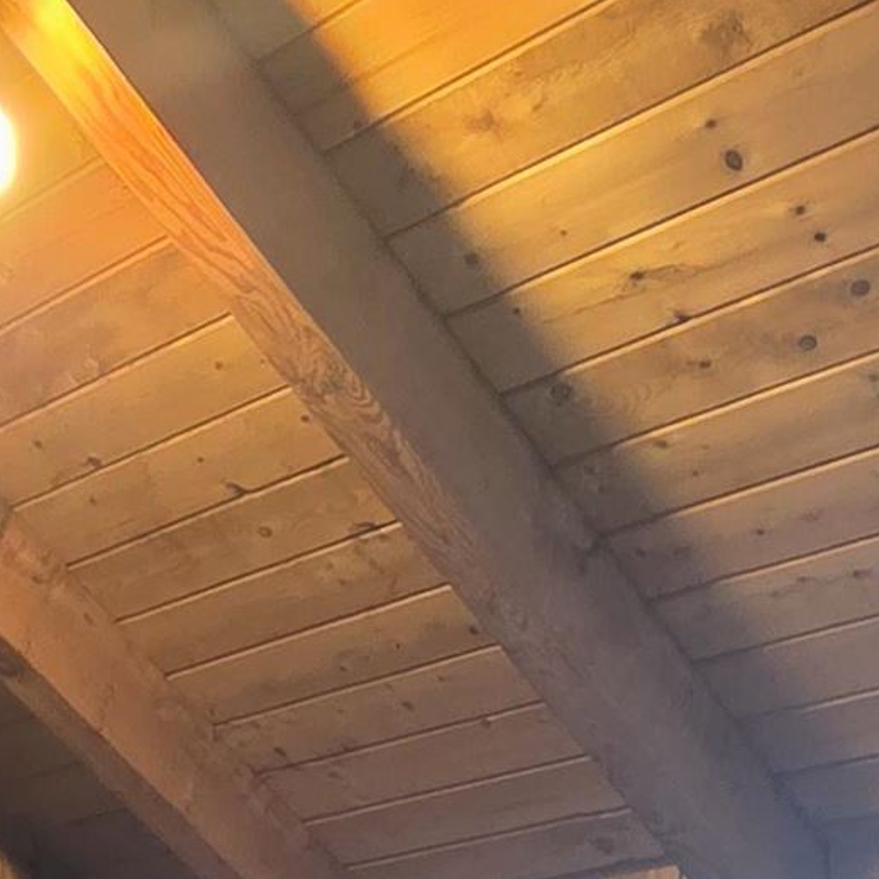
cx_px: -39
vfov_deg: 21.4
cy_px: 1306
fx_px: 1954
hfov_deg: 24.0
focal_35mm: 68
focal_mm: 2.2
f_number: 1.9
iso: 640
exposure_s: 1/60
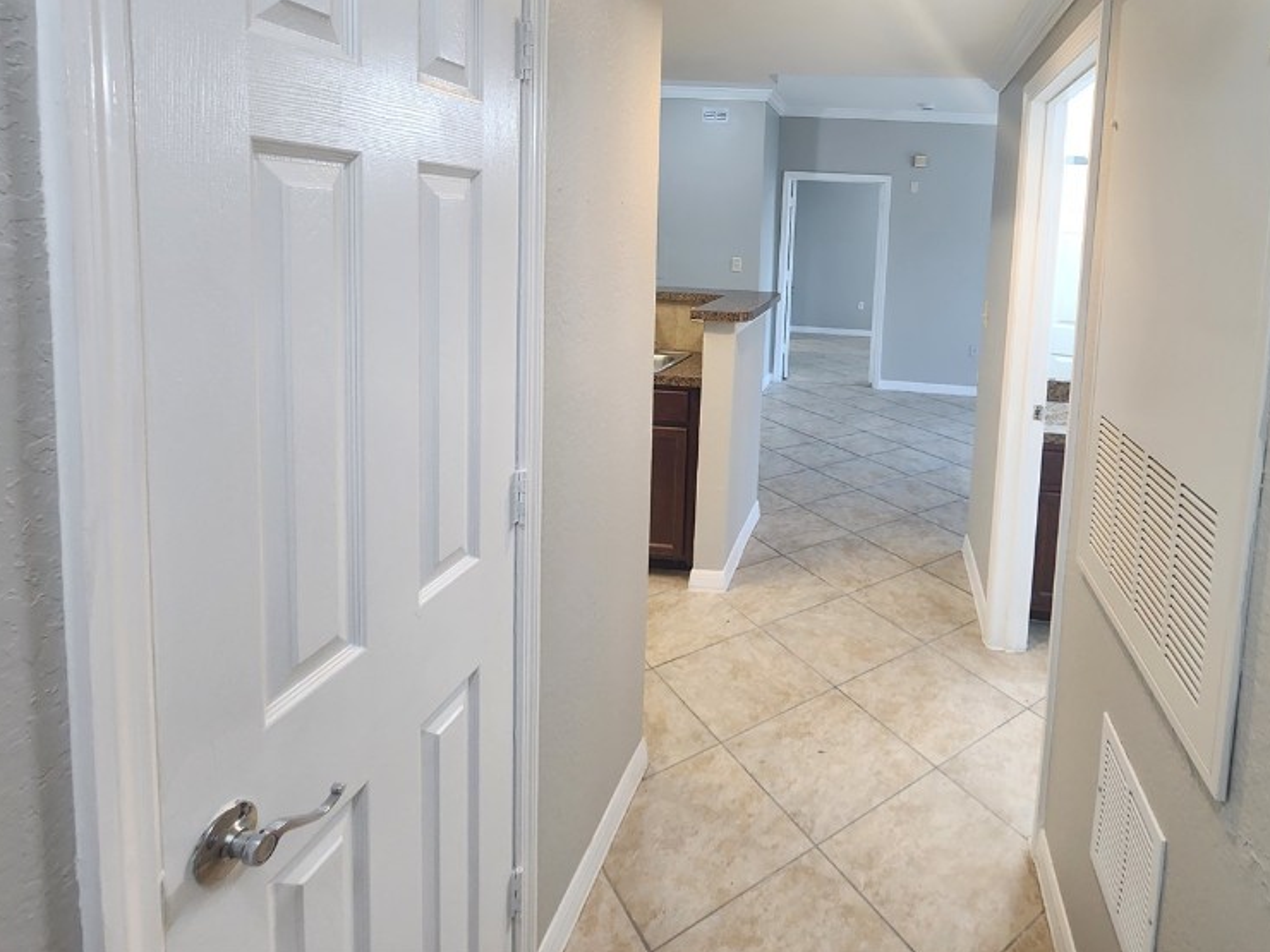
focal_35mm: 18
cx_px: 813
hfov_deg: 85.6
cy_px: 300
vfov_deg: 69.1
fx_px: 660
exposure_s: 1/60
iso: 200
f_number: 2.2
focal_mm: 2.2
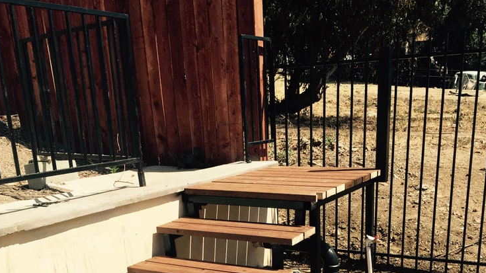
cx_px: 241
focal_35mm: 43
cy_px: 303
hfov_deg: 47.4
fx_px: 554
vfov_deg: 25.6
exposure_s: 1/1980
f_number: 2.2
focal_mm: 4.15
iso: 32
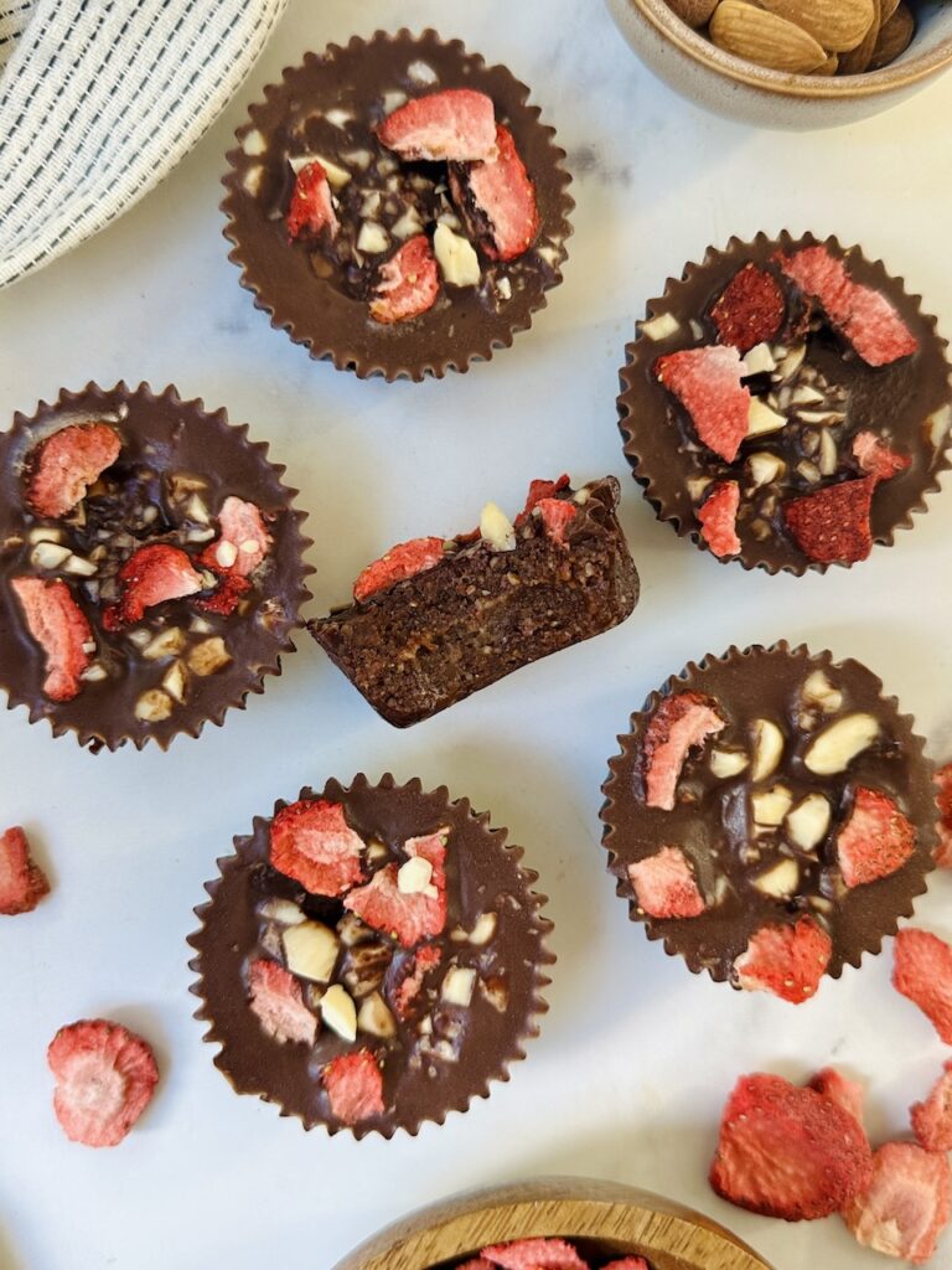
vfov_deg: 71.6
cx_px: 476
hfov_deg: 56.8
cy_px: 635
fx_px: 880
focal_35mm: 24
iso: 160
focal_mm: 6.86
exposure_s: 1/121
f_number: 1.78
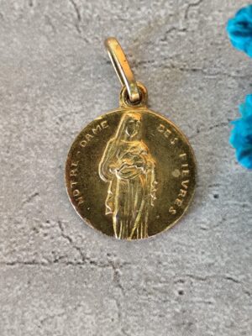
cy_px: 168
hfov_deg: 15.9
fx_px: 903
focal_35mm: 93
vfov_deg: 21.1
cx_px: 126
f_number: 1.65
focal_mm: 6.19
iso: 320
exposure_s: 1/25
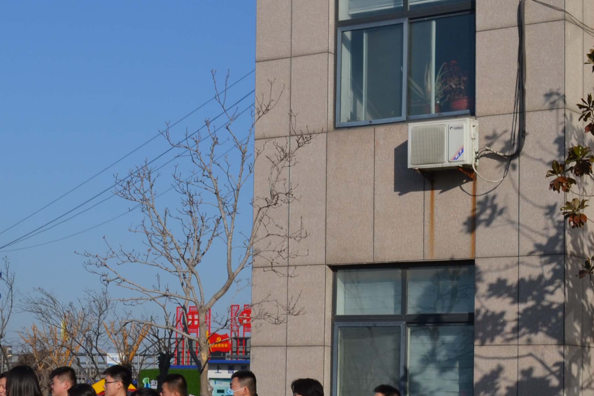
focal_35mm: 94
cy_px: 294
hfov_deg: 21.1
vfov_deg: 14.5
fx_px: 1551
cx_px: 41
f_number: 9
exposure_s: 1/320
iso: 100
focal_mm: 24
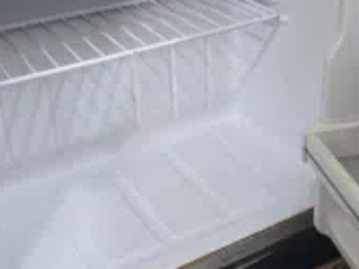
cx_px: 189
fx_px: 570
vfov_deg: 26.4
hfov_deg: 35.0
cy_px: 93
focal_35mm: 55
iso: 320
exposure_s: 1/100
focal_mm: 6.3
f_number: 1.7
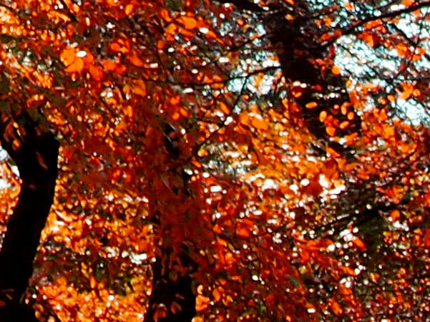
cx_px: -264
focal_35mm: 376
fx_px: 4668
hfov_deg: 5.2
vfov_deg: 3.9
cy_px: -533
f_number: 8
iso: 200
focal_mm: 28
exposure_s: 1/200
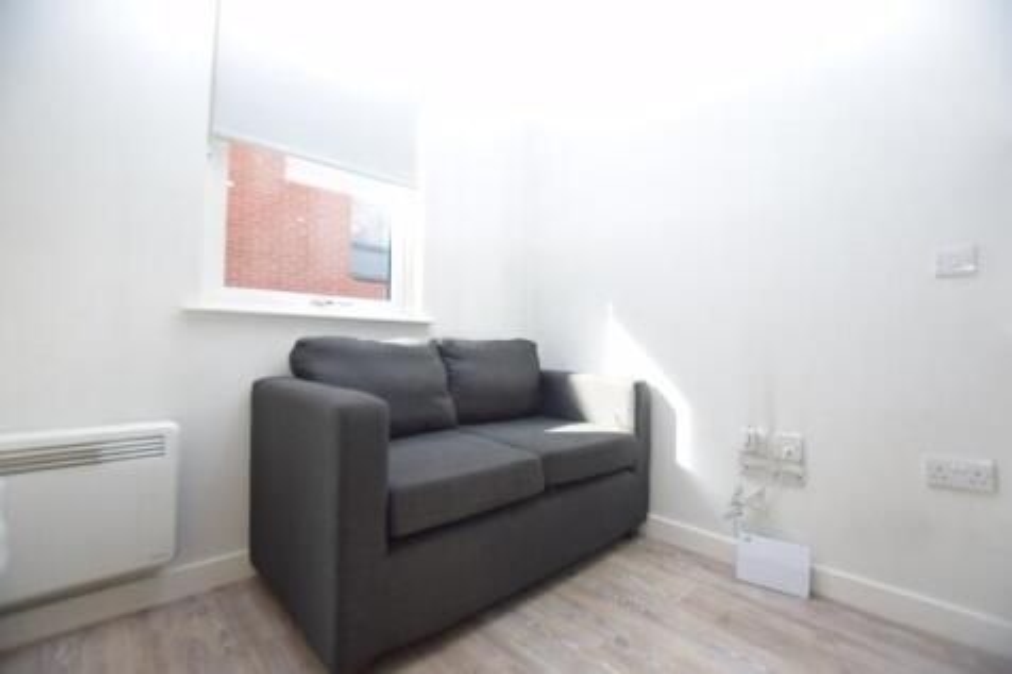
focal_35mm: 15
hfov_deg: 100.4
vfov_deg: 77.3
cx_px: 506
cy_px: 337
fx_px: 421
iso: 250
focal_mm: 10
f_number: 3.5
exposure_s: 1/125
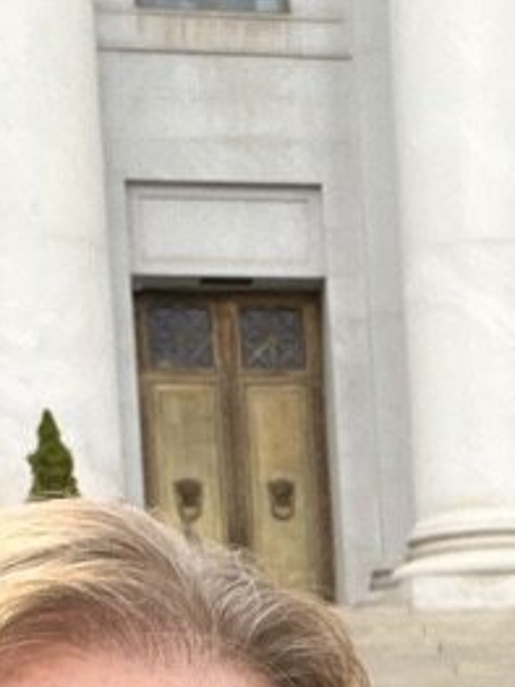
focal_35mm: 117
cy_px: 872
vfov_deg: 16.0
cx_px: 625
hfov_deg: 12.3
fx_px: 2323
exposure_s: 1/458
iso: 32
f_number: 2.2
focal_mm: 2.71
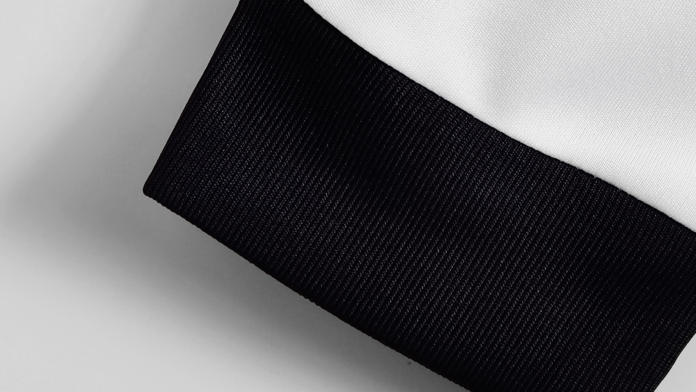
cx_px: 445
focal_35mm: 70
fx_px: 1292
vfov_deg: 17.2
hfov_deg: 30.0
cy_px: 190
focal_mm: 5.58
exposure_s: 1/50
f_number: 1.8
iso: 160
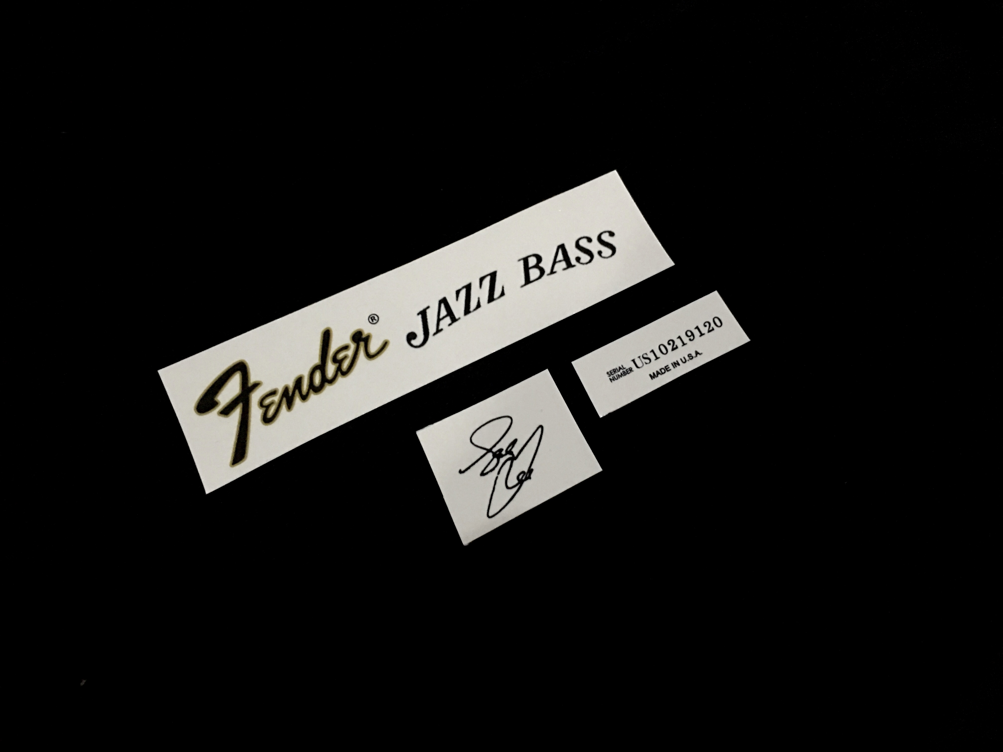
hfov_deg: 61.7
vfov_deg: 48.2
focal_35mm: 29
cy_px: 376
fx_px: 840
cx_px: 502
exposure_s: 1/4
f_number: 2.2
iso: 160
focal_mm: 4.15
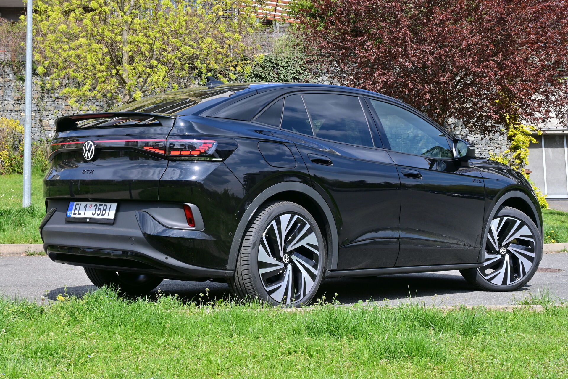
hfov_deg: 35.1
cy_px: 190
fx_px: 899
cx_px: 284
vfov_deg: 23.8
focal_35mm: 57
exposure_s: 1/100
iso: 100
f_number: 13
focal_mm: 38
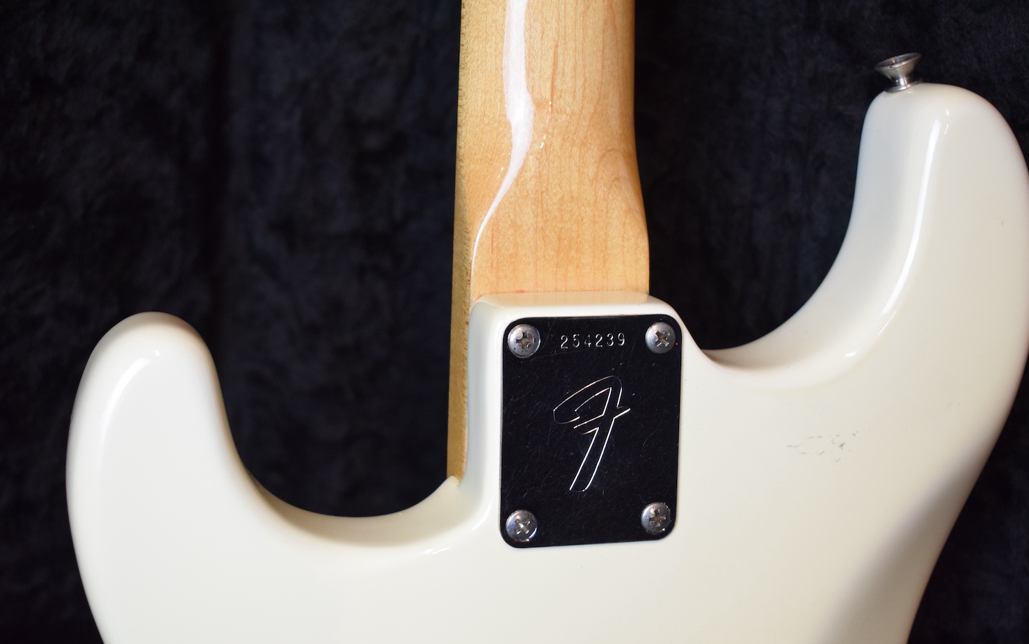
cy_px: 336
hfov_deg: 33.0
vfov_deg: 21.0
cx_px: 508
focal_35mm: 62
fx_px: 1739
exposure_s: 1/60
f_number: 5
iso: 1600
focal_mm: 40
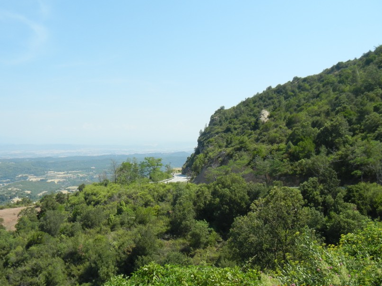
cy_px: 148
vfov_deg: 37.7
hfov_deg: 49.0
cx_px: 182
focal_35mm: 38
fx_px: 419
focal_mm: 5.4
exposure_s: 1/287
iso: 160
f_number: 7
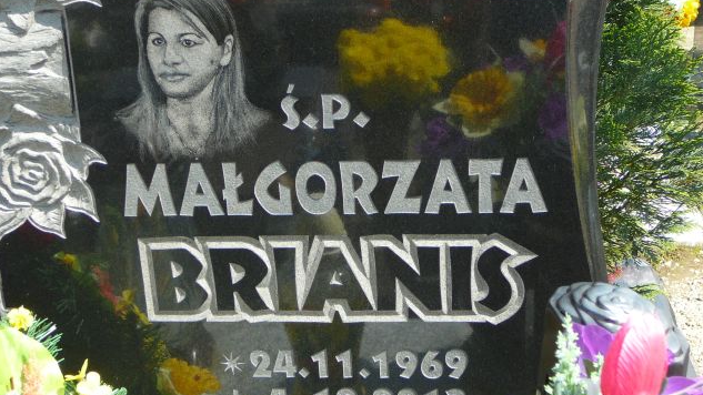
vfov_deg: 18.5
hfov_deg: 32.4
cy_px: 252
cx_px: 349
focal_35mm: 65
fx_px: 1212
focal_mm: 8.7
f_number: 3.5
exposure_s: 1/320
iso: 80
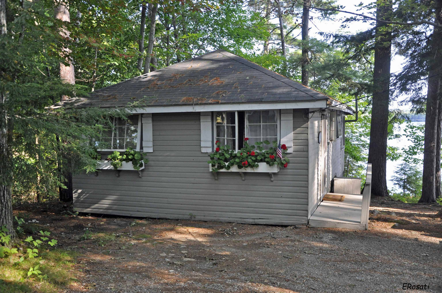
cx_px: 221
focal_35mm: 36
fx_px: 441
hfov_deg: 53.2
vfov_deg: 36.8
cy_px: 146
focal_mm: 24
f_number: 4.5
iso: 400
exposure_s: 1/80
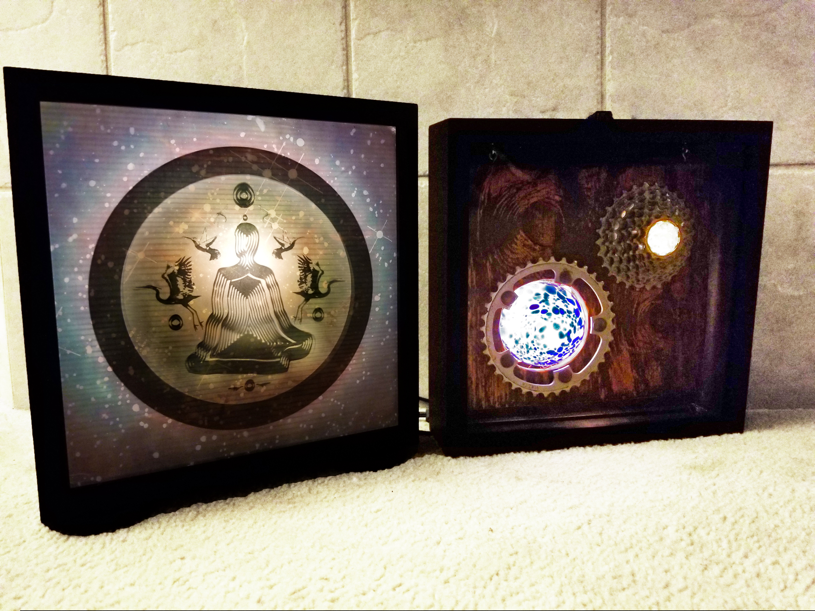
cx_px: 408
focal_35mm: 26
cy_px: 306
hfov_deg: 67.3
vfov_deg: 53.1
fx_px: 612
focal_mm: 4.25
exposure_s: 1/10
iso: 250
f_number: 1.7
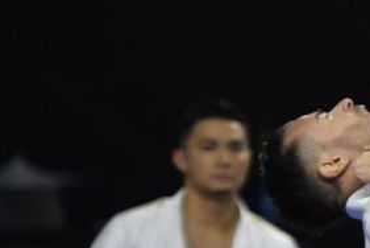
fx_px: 9547
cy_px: 230
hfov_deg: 2.2
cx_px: 1142
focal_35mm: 928
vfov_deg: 1.5
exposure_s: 1/800
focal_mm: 145
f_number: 2.8
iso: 800
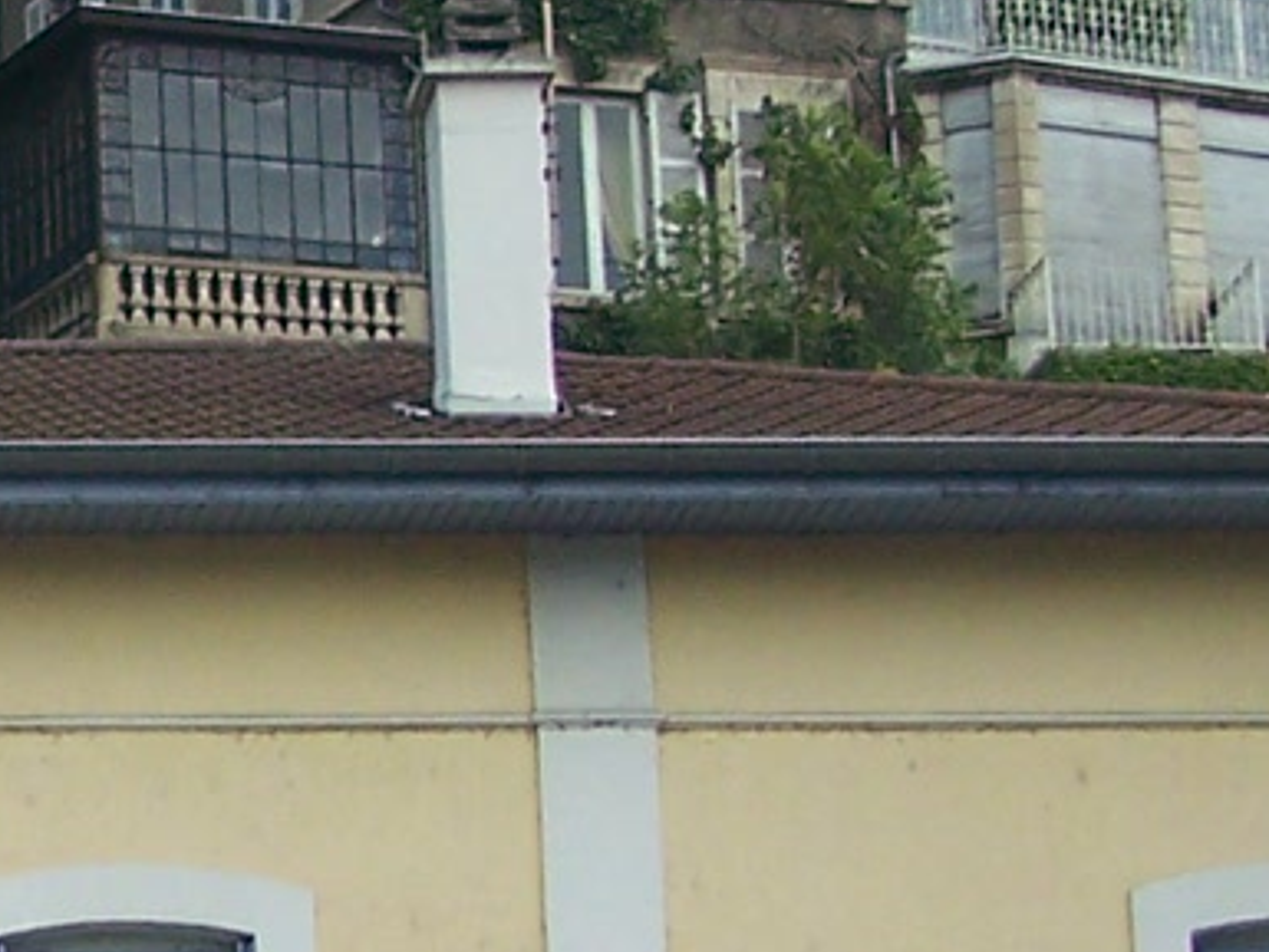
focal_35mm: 202
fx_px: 7407
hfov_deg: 9.5
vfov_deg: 7.3
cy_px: 952
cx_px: -781
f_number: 2.8
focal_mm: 6.3
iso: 80
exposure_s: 1/640
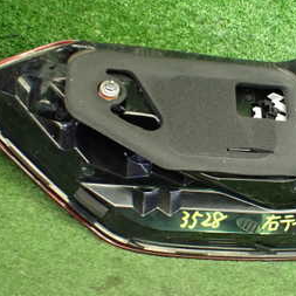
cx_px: 288
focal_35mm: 63
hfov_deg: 26.0
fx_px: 609
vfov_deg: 27.3
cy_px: 147
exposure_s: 1/100
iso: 800
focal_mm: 5.4
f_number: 2.3
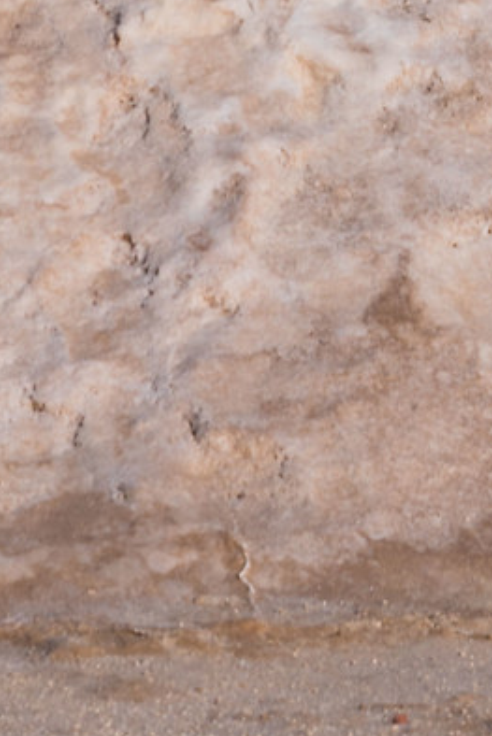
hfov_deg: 2.4
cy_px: -1420
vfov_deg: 3.5
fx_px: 11858
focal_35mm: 579
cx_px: -19
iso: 50
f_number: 11
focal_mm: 95
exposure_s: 1/160
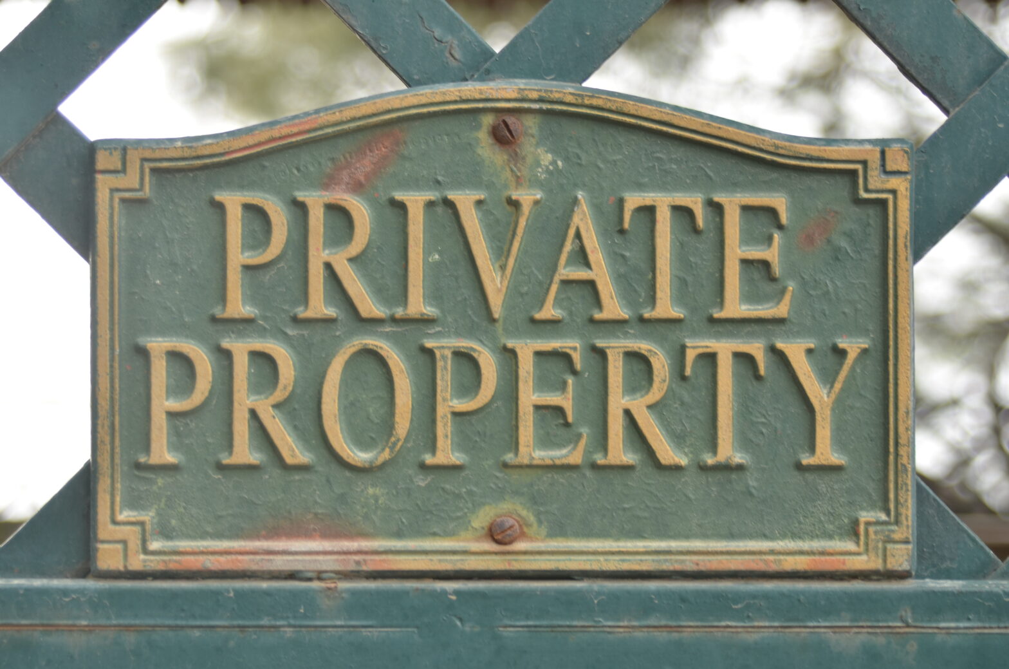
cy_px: 334
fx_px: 2853
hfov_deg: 20.1
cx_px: 504
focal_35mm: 102
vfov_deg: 13.4
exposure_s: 1/30
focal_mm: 68
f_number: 6.3
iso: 200
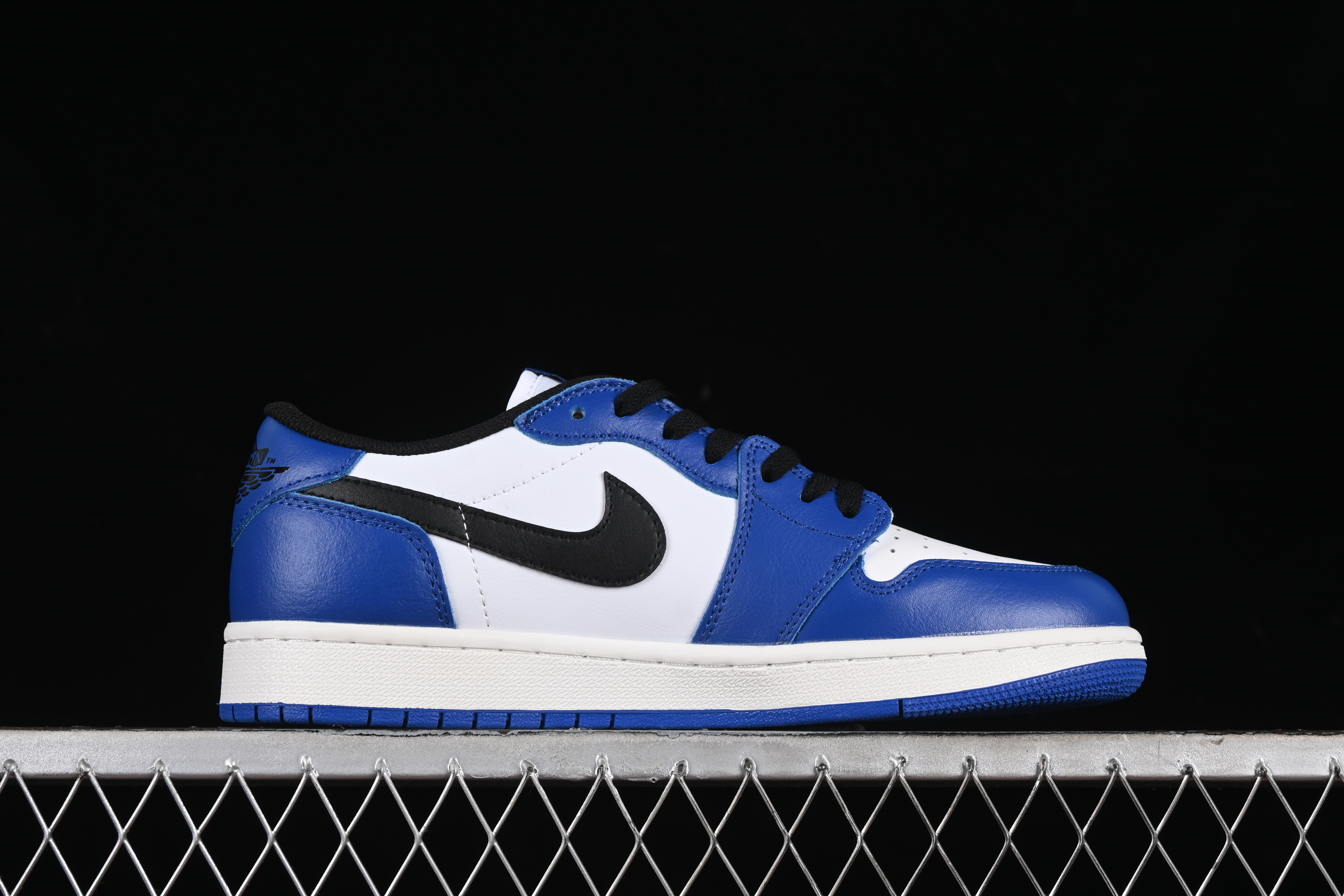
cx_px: 672
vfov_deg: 18.2
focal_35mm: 75
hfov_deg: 27.0
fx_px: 2800
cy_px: 448
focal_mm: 50
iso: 160
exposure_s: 1/80
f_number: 8
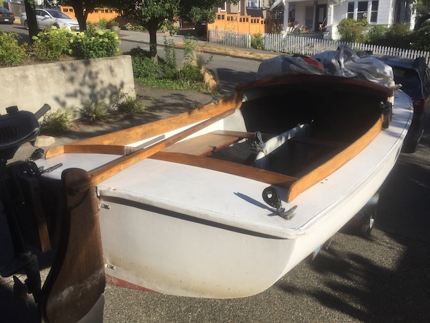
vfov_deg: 48.2
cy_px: 162
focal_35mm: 29
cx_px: 215
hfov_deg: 61.7
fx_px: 360
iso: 32
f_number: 2.2
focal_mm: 4.15
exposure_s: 1/2475
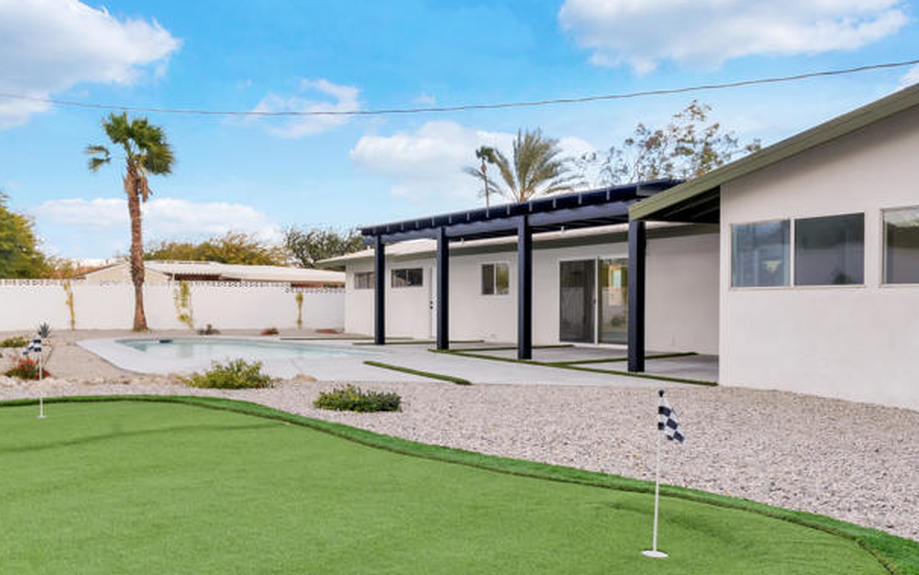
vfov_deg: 40.5
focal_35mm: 31
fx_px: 777
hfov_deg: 60.7
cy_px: 339
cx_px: 367
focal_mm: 18
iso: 100
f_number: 9
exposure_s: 1/20
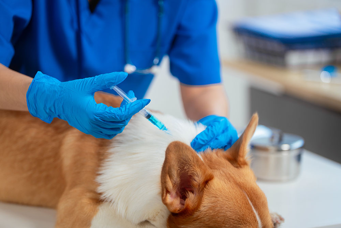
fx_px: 1288
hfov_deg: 15.1
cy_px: 114
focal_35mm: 136
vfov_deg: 10.1
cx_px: 170
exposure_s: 1/250
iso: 400
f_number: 2.8
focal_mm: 136
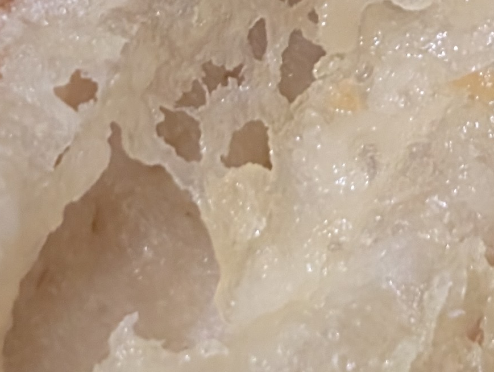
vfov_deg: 6.3
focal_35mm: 230
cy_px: -292
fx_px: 3286
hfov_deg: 8.6
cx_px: 243
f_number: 1.68
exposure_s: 1/50
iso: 448
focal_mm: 6.9
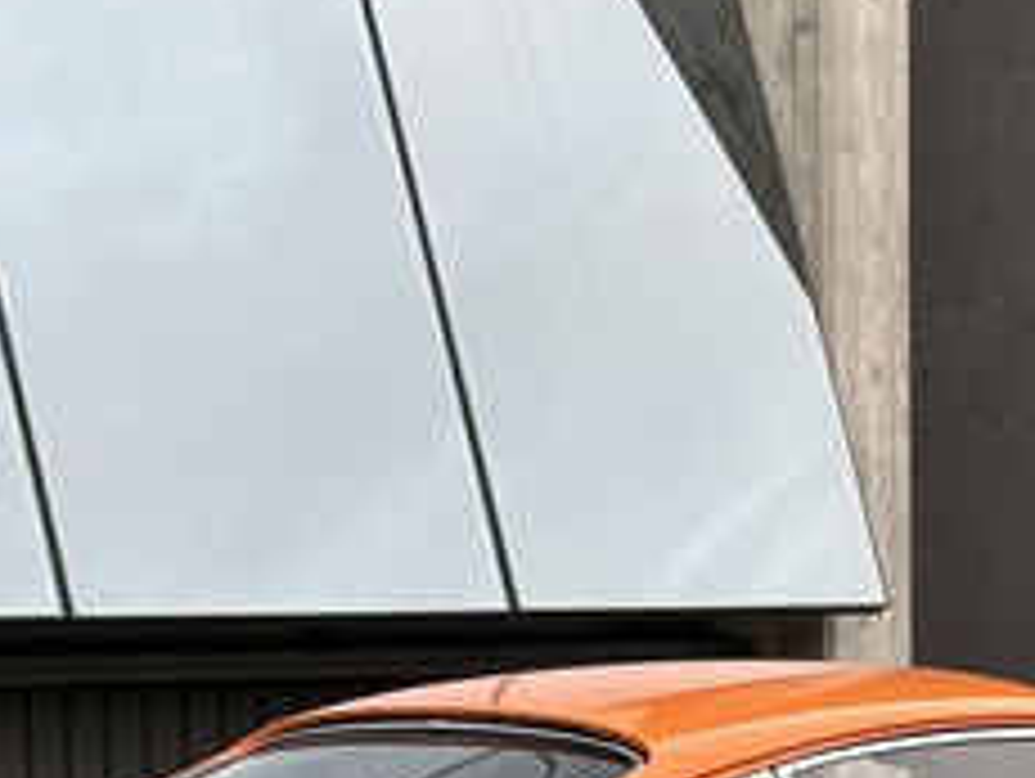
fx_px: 4789
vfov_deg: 9.1
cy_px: 1016
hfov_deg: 12.3
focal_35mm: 160
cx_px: 824
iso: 64
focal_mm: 6.86
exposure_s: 1/286
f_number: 1.78
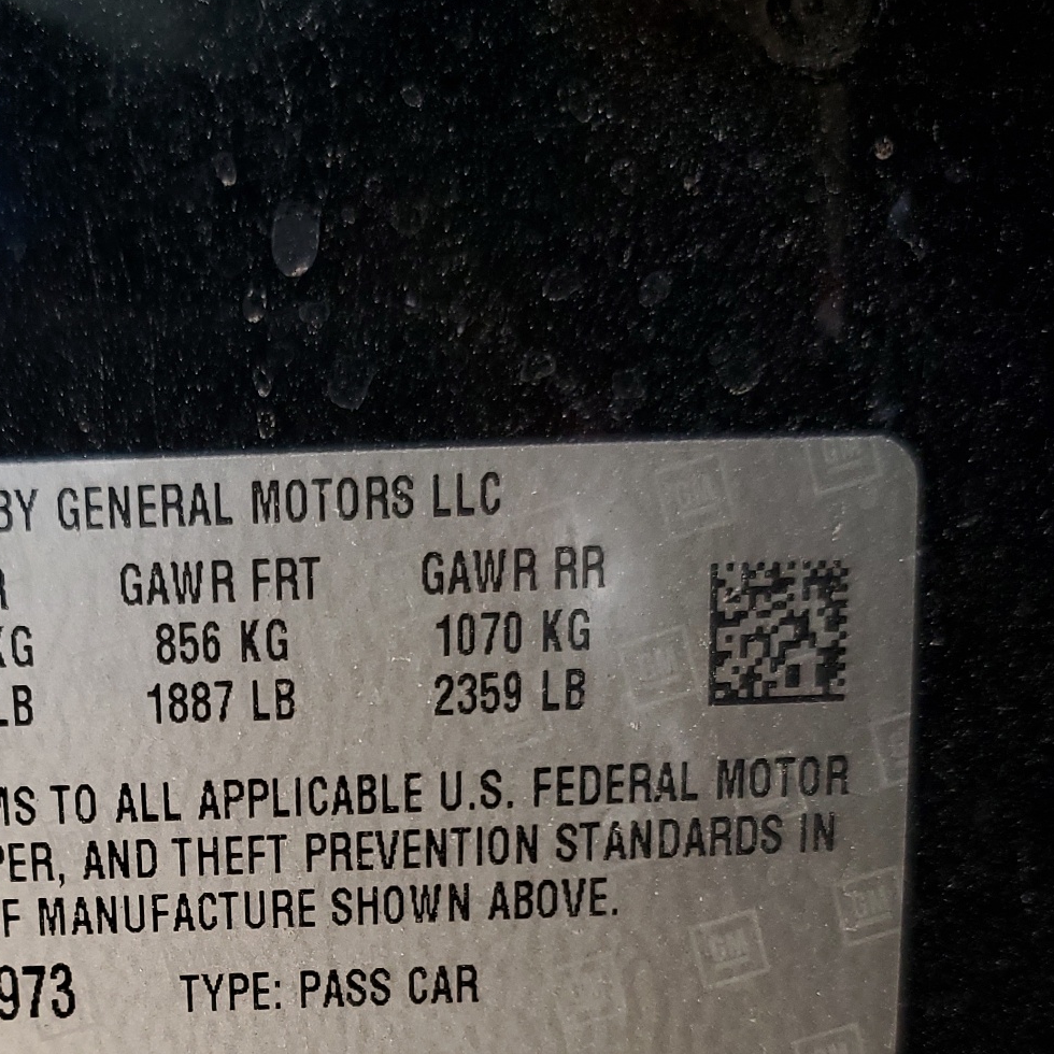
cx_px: 243
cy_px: 963
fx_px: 1722
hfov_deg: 33.2
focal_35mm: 50
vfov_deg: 32.2
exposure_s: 1/60.2
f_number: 1.5
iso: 83
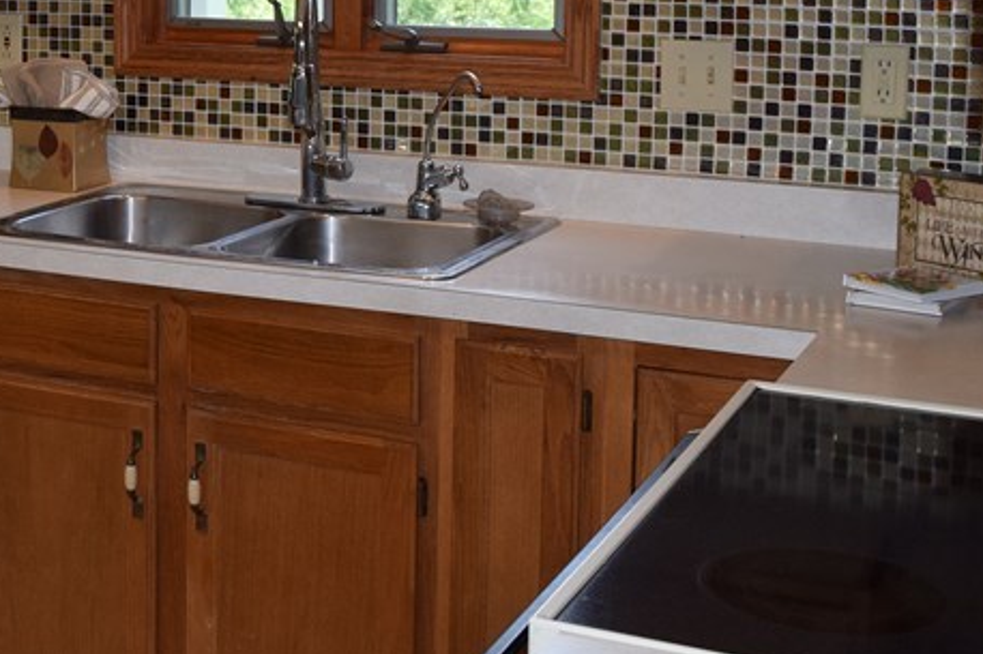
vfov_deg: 20.7
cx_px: 86
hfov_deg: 30.0
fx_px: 1747
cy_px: 36
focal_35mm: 64
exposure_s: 1/125
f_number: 5.6
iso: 500
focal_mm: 18
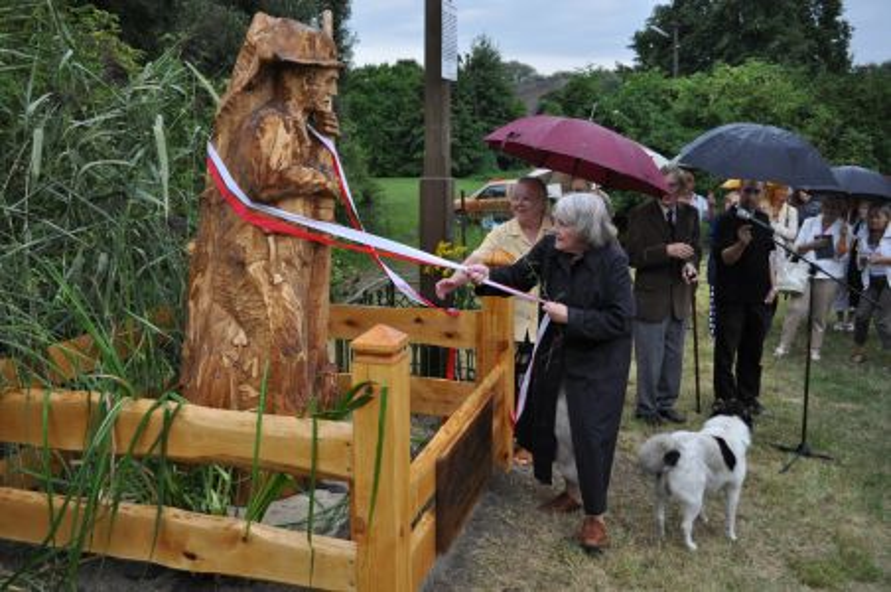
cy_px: 296
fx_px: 816
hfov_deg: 57.3
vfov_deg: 39.9
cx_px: 446
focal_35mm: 33
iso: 800
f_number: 4
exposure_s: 1/800
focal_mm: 22
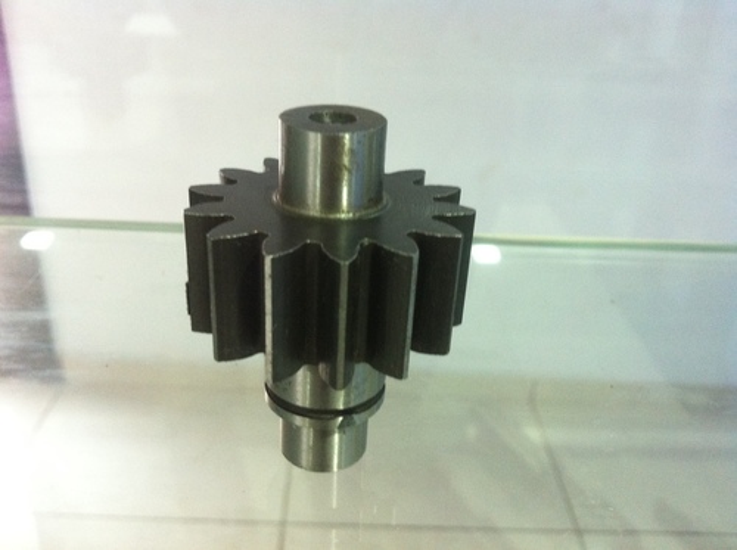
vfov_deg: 40.6
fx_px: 744
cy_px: 275
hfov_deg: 52.7
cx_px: 368
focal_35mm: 35
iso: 250
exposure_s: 1/15
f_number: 2.8
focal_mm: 3.85
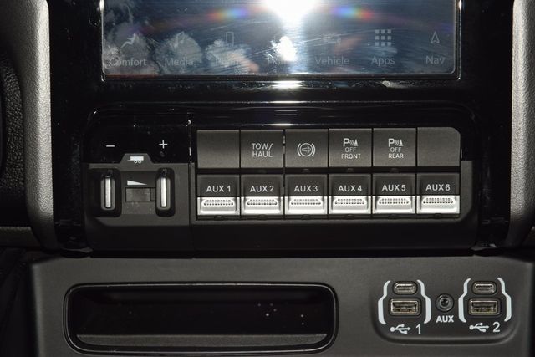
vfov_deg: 13.0
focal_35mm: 105
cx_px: 268
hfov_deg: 19.5
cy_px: 178
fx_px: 1561
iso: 100
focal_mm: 70
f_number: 8
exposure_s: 1/125
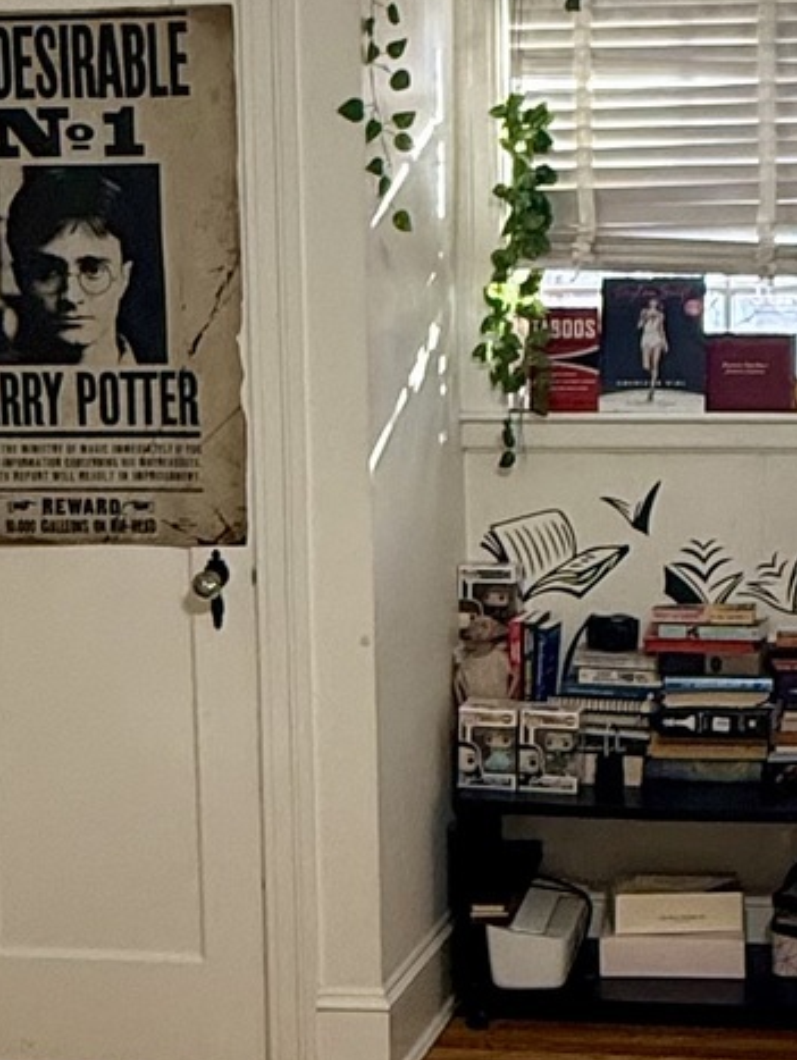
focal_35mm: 69
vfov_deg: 28.1
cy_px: 601
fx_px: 2115
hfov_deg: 21.0
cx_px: 665
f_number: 2.2
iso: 250
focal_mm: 2.22
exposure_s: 1/60
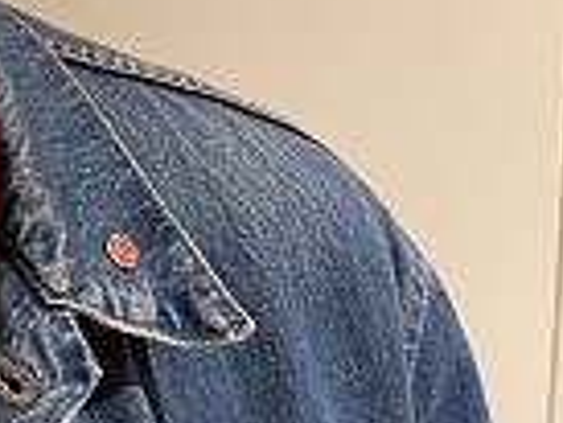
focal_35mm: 95
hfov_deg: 17.3
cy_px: -150
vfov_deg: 14.8
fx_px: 1546
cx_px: -411
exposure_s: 1/40
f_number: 1.6
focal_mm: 5.1
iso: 500
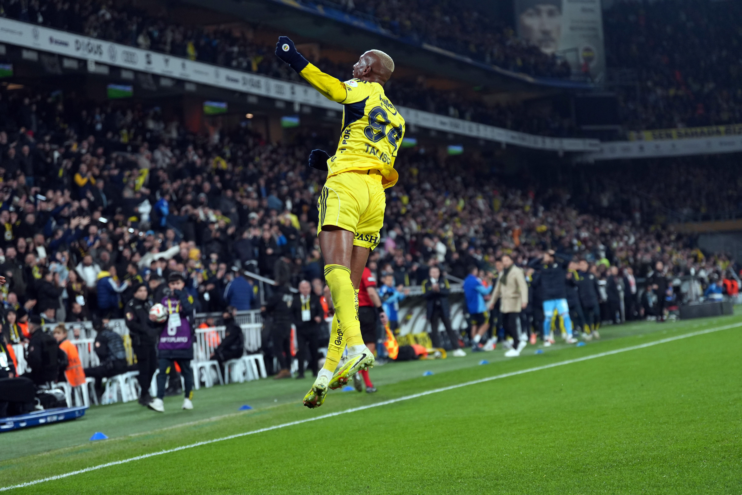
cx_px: 371
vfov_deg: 15.0
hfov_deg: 22.4
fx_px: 1875
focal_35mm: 91
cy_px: 248
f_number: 2.8
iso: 2000
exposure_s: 1/2000
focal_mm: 91
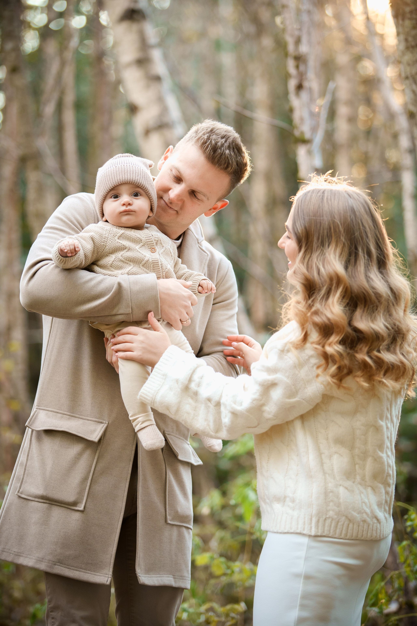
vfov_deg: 15.8
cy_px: 313
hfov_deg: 10.5
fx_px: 2259
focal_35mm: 130
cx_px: 208
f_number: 2.8
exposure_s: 1/250
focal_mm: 130
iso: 800
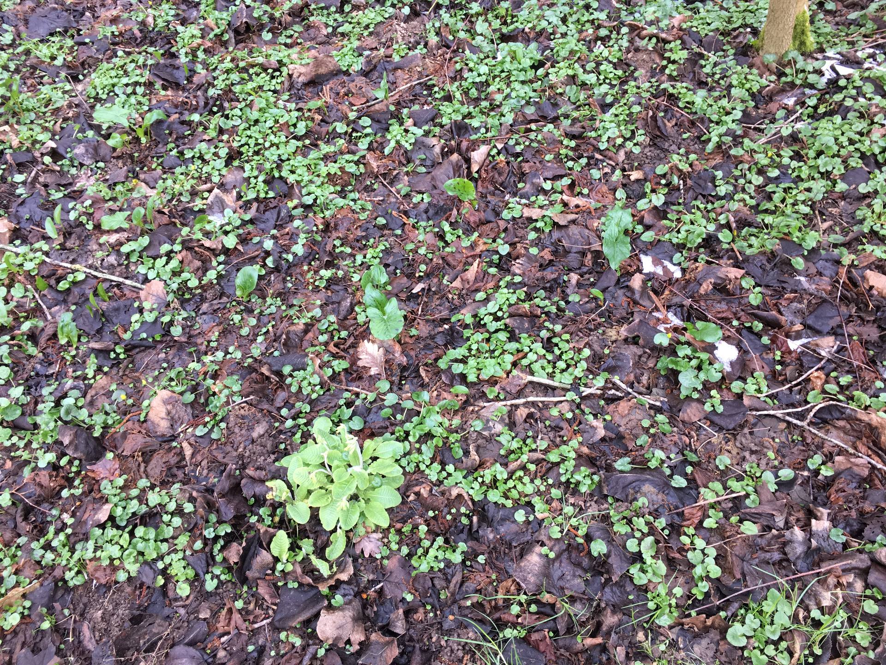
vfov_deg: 48.2
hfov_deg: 61.7
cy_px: 332
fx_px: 742
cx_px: 443
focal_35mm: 29
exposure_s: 1/100
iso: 32
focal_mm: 4.15
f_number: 2.2
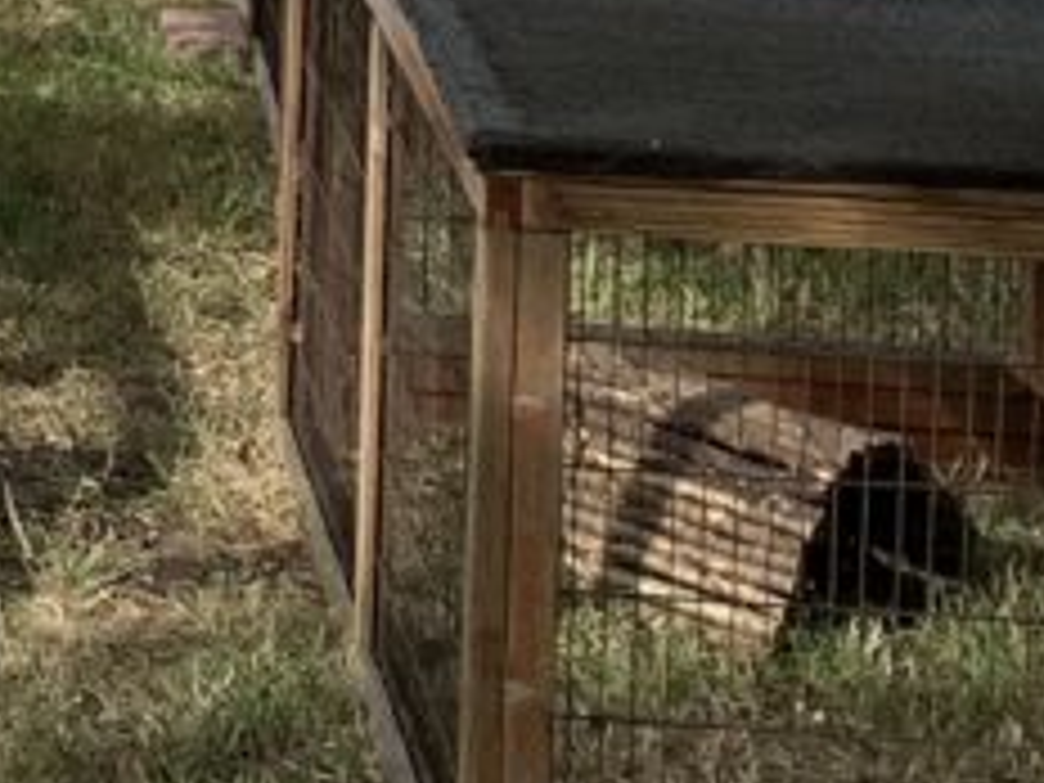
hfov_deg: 10.7
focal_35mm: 172
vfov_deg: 8.1
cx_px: -914
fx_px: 5187
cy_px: -976
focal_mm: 4.25
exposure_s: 1/1427
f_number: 1.8
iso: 25
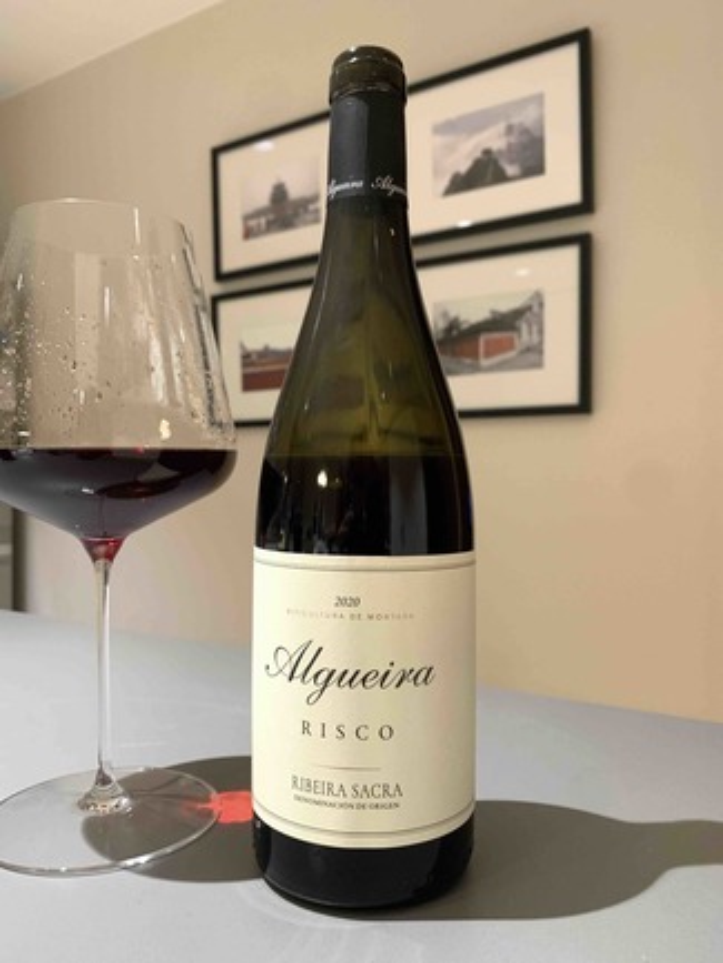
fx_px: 724
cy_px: 482
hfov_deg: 53.1
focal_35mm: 26
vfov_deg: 67.3
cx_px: 362
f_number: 1.8
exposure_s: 1/50
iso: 320
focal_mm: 4.25
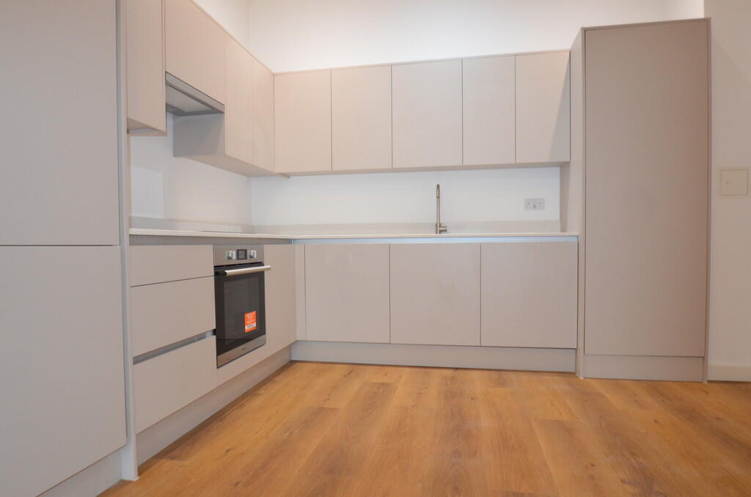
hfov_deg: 77.4
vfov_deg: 55.9
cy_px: 248
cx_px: 376
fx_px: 468
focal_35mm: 22
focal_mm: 15
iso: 1000
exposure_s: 1/60
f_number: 4
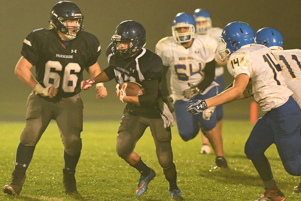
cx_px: 150
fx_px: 2508
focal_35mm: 300
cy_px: 100
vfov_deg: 4.6
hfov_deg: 6.9
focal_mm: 200
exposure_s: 1/800
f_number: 2.8
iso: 10000
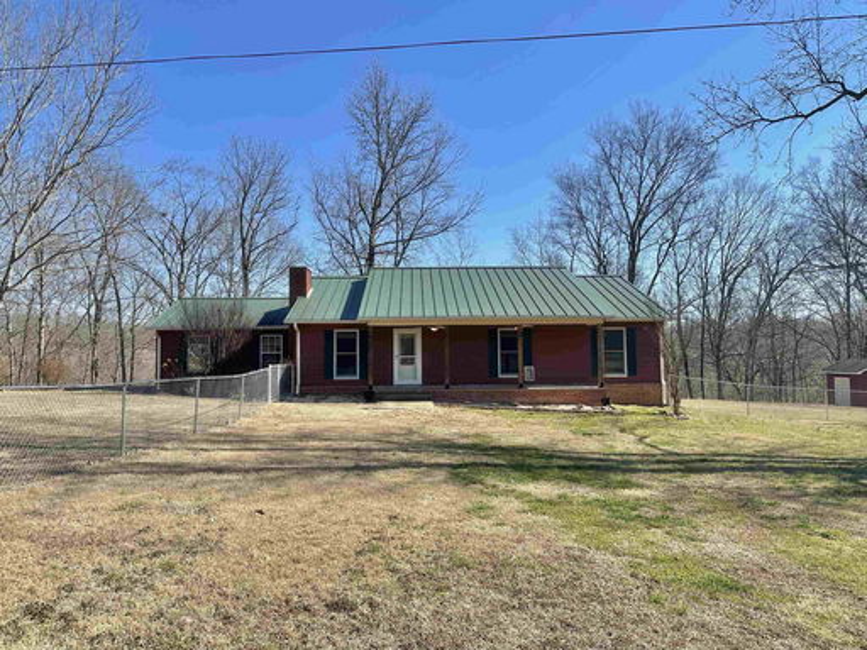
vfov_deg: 56.8
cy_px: 325
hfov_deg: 71.6
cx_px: 434
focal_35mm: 24
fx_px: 601
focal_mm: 6.86
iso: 80
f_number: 1.78
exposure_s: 1/3247
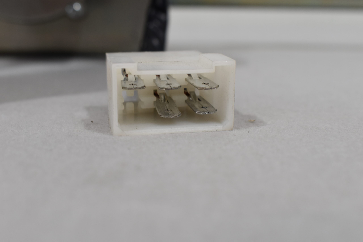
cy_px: 121
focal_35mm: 51
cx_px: 182
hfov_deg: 38.9
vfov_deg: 26.5
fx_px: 514
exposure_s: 1/60
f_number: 8
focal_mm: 34
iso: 400
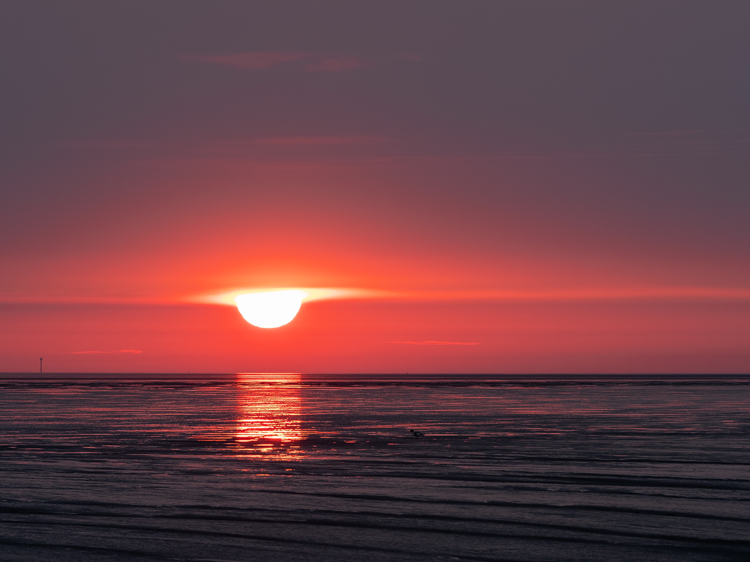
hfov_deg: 6.6
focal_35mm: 300
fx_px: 6500
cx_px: 375
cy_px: 281
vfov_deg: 5.0
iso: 400
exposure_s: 1/250
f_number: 5.6
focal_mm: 150
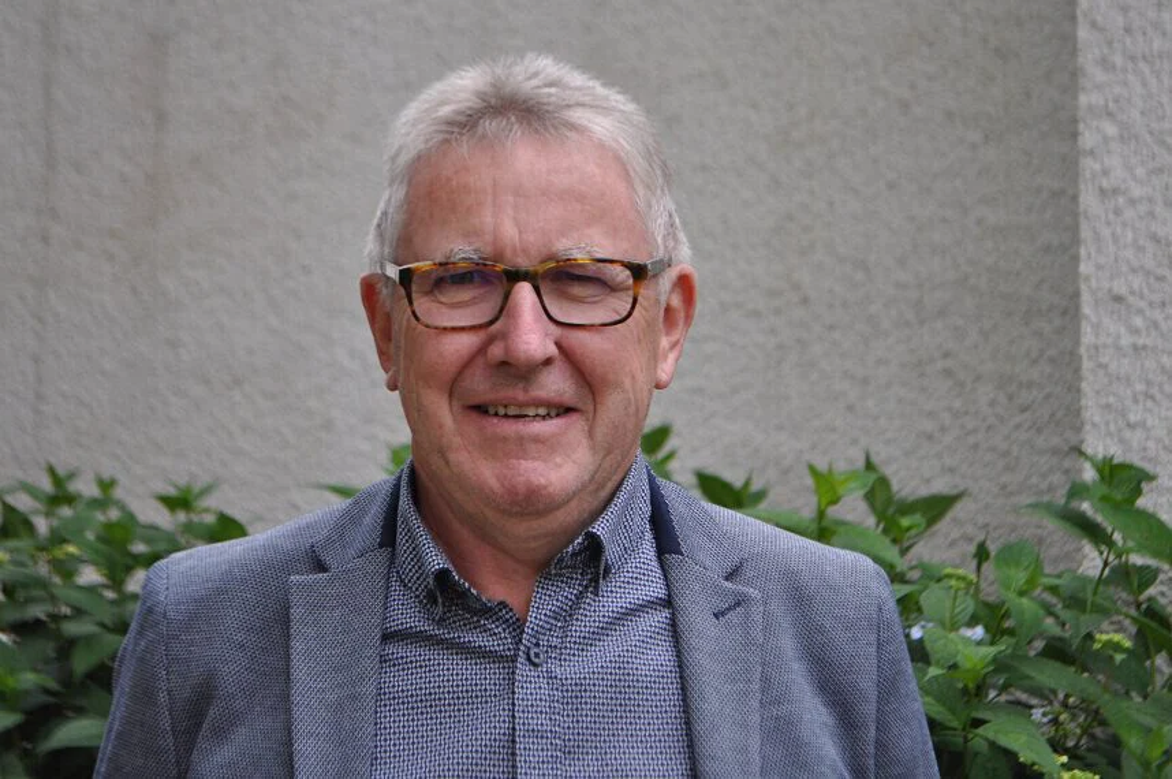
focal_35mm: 82
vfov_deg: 16.5
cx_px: 586
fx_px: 2683
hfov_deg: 24.6
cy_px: 390
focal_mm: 55
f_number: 5.6
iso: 200
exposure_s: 1/30
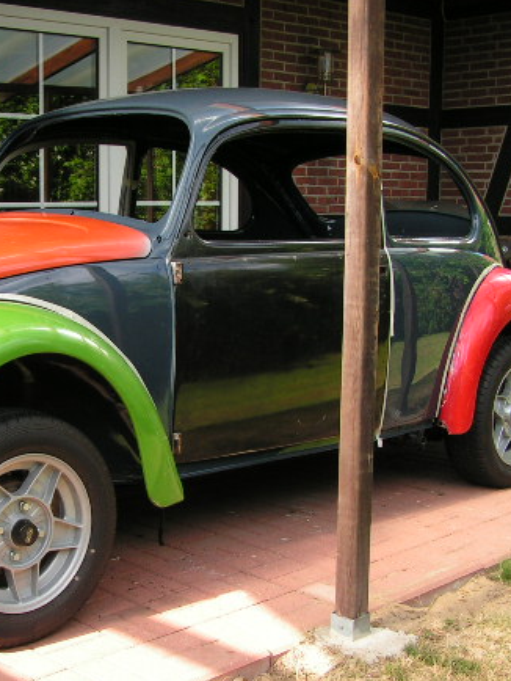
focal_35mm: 56
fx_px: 1101
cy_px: 359
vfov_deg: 34.3
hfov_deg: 25.8
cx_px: 129
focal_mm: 6.3
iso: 50
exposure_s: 1/100
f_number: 4.5
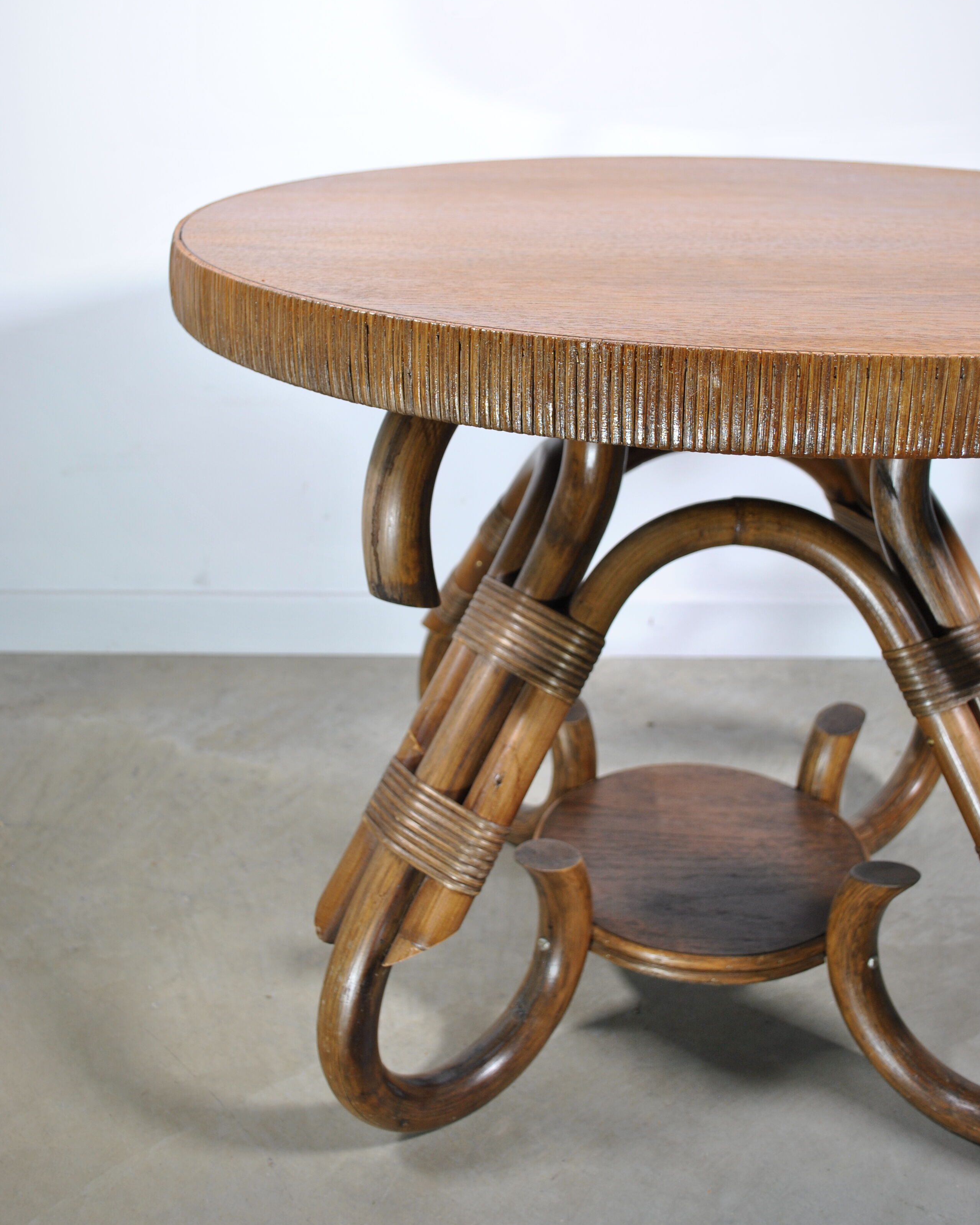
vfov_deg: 44.6
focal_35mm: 41
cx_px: 485
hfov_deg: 36.5
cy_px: 516
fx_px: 1486
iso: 200
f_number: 5
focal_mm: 24
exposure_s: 1/30
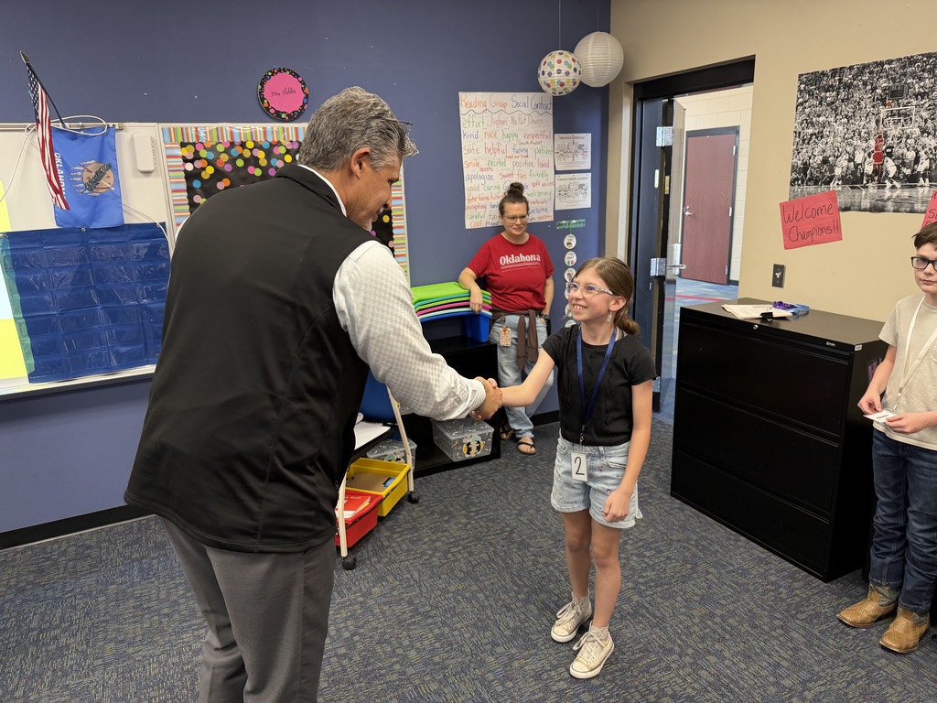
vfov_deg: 56.8
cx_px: 468
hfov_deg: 71.6
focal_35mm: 24
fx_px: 650
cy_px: 352
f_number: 1.78
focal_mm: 6.76
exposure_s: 1/60
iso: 160
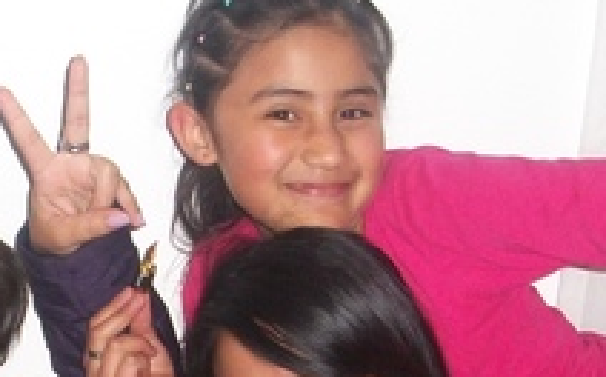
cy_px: 528
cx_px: 69
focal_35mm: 112
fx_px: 1848
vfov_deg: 11.3
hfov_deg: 18.3
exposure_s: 1/30
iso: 200
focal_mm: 6.3
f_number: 3.1
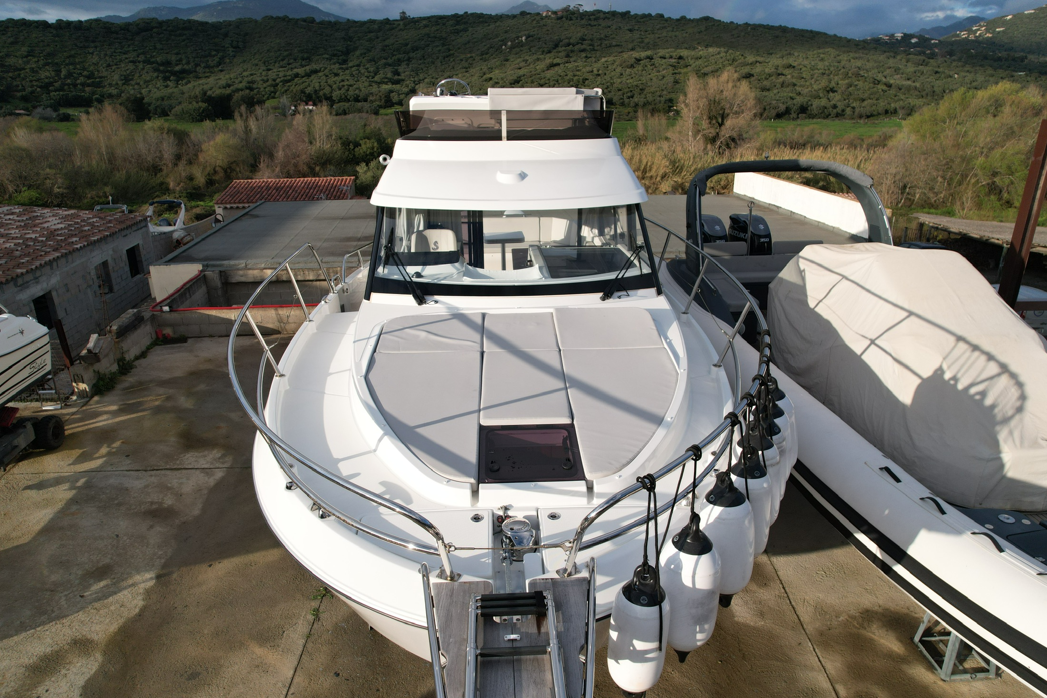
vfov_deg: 55.1
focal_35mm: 23
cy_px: 350
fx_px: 669
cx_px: 525
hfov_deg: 76.1
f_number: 2.8
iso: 110
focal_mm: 8.38
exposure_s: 1/60
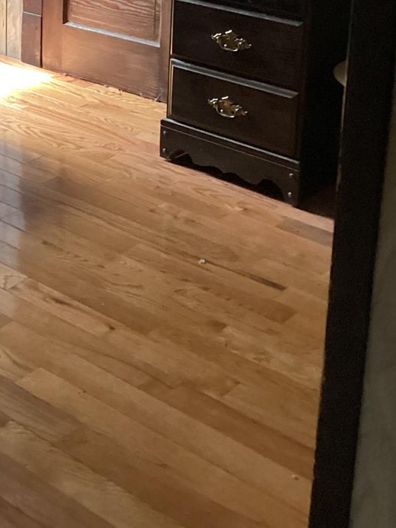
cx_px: 10
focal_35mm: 67
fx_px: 1021
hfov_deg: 21.3
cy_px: 5
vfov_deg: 27.4
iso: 320
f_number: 2.4
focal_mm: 3.3
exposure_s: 1/50
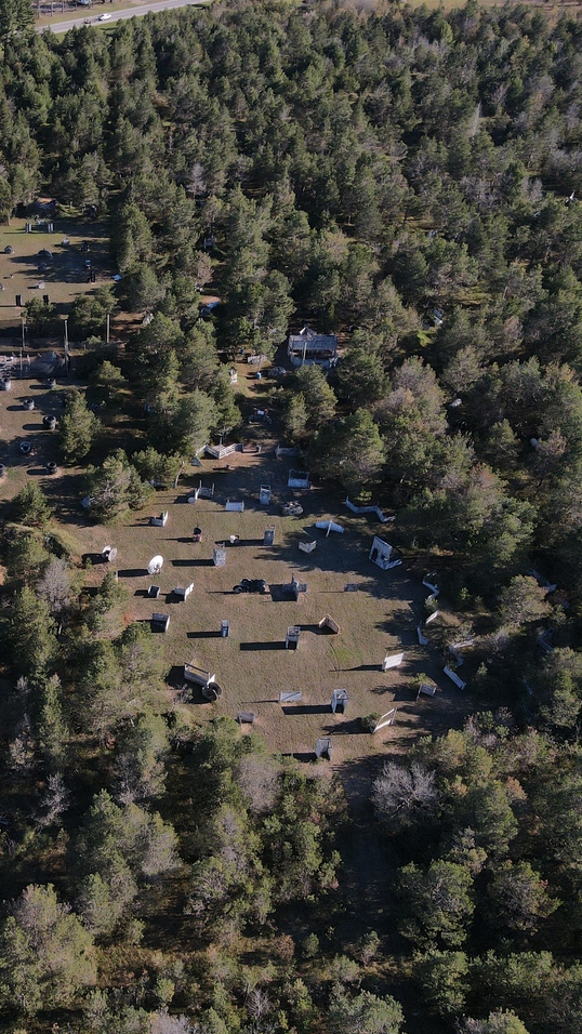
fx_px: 960
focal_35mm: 35
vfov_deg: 56.6
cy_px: 516
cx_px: 74
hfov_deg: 32.3
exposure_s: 1/500
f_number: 2.8
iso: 100
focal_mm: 4.5
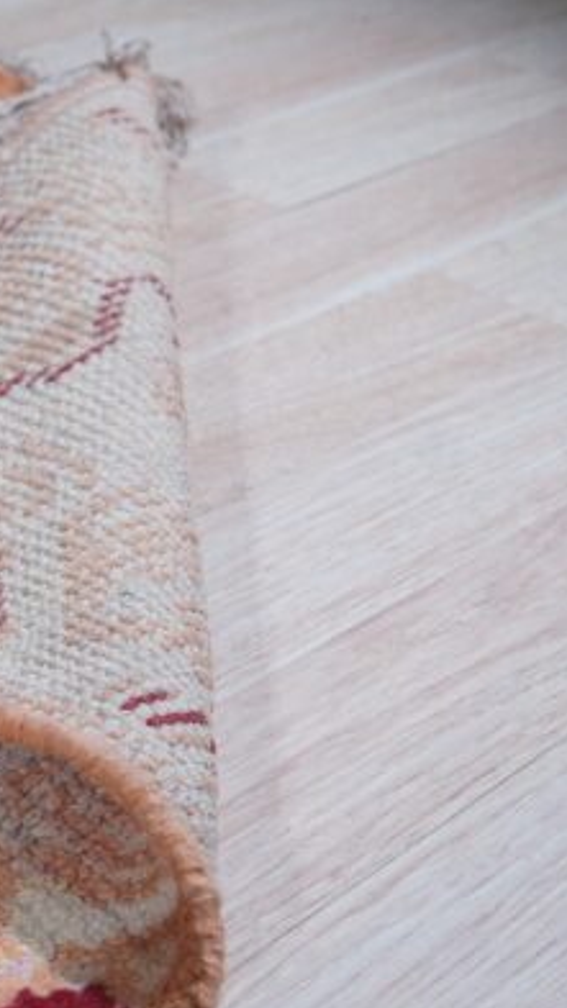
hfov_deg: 15.8
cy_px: 508
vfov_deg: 29.4
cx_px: -192
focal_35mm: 72
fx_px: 1925
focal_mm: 30
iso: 320
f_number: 5
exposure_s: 1/125
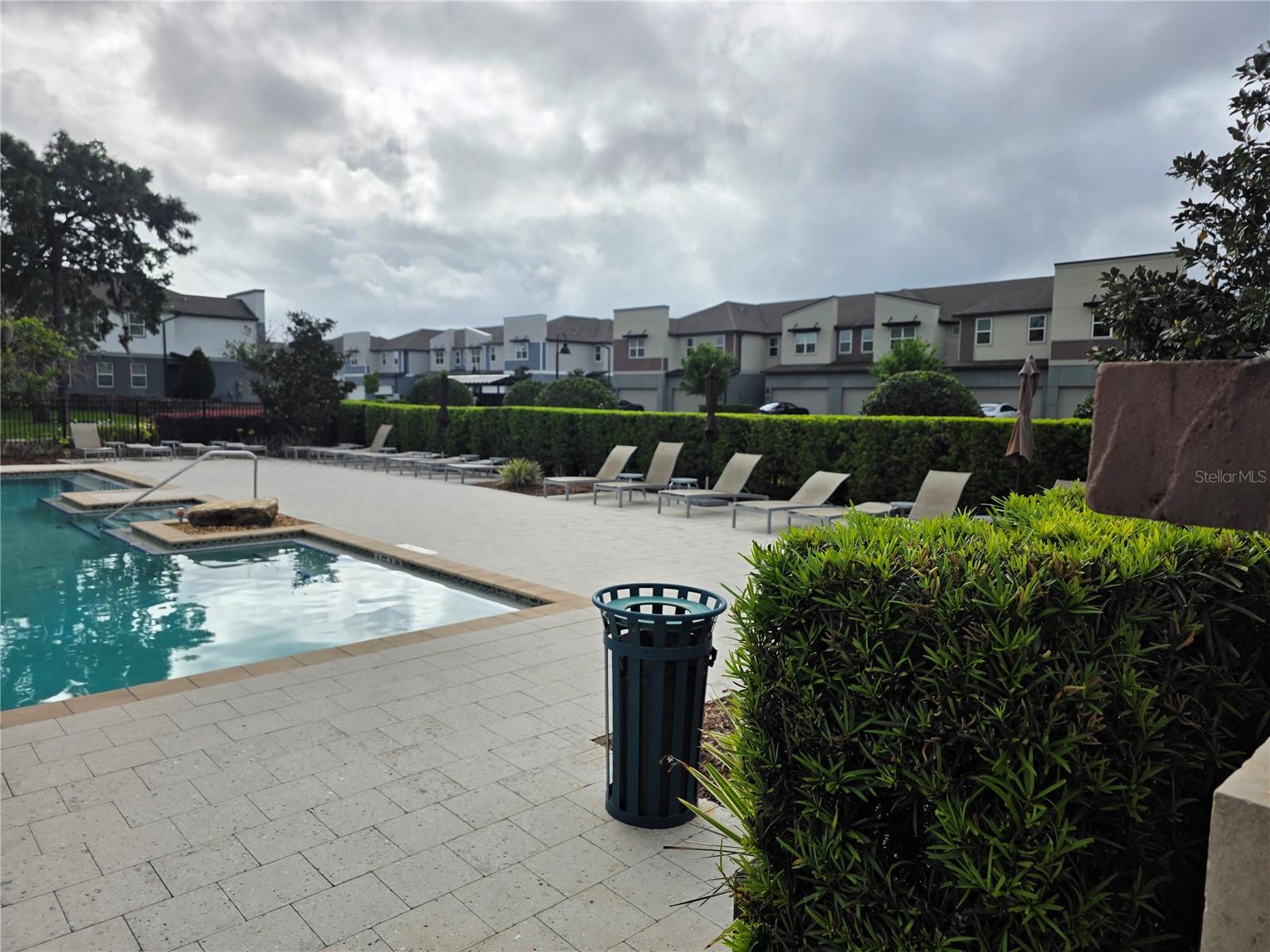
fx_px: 844
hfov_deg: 73.9
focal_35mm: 23
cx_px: 635
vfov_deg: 58.9
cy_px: 476
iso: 50
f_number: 1.7
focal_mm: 6.3
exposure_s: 1/7944
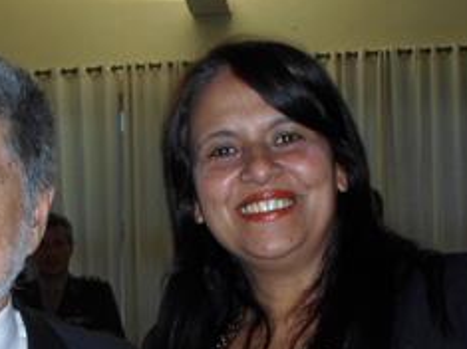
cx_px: 20
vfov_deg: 14.9
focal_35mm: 98
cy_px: 337
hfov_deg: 19.6
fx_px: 1321
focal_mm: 6.5
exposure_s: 1/15
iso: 100
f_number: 3
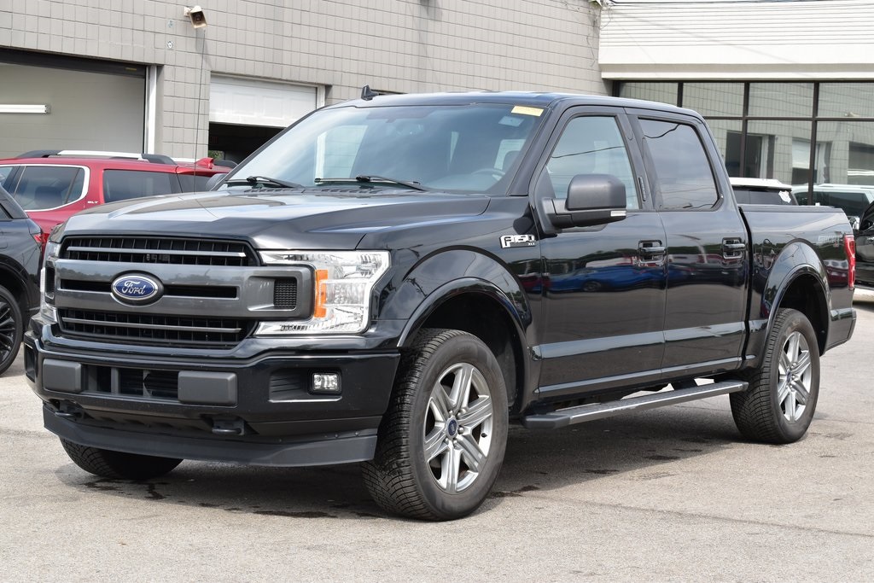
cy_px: 292
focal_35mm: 72
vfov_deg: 18.9
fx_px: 1748
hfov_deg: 28.1
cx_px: 437
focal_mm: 48
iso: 400
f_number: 10
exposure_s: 1/200
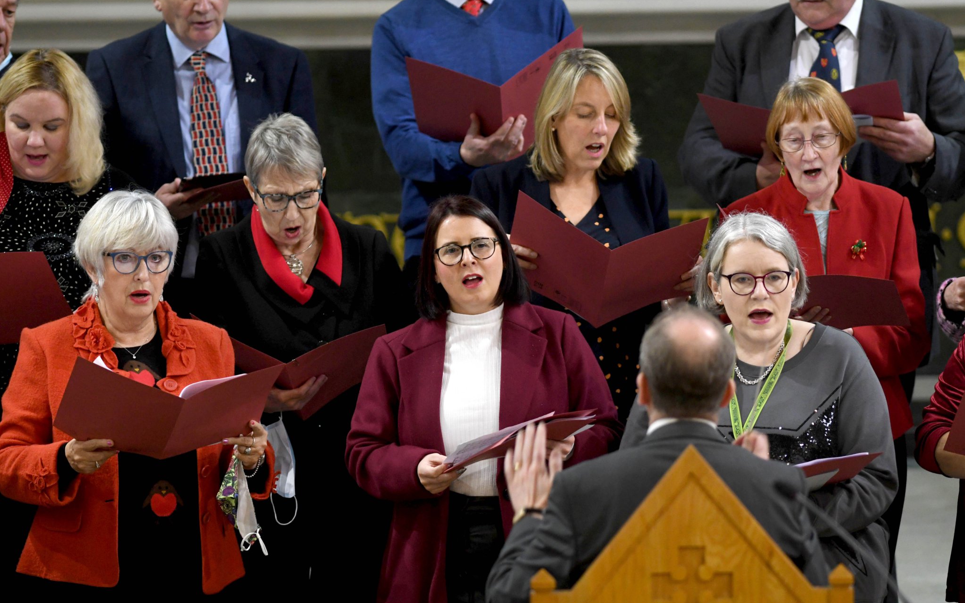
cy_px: 320
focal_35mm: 460
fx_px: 12097
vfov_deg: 2.9
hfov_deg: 4.6
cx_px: 483
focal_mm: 300
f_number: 2.8
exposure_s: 1/125
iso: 1600
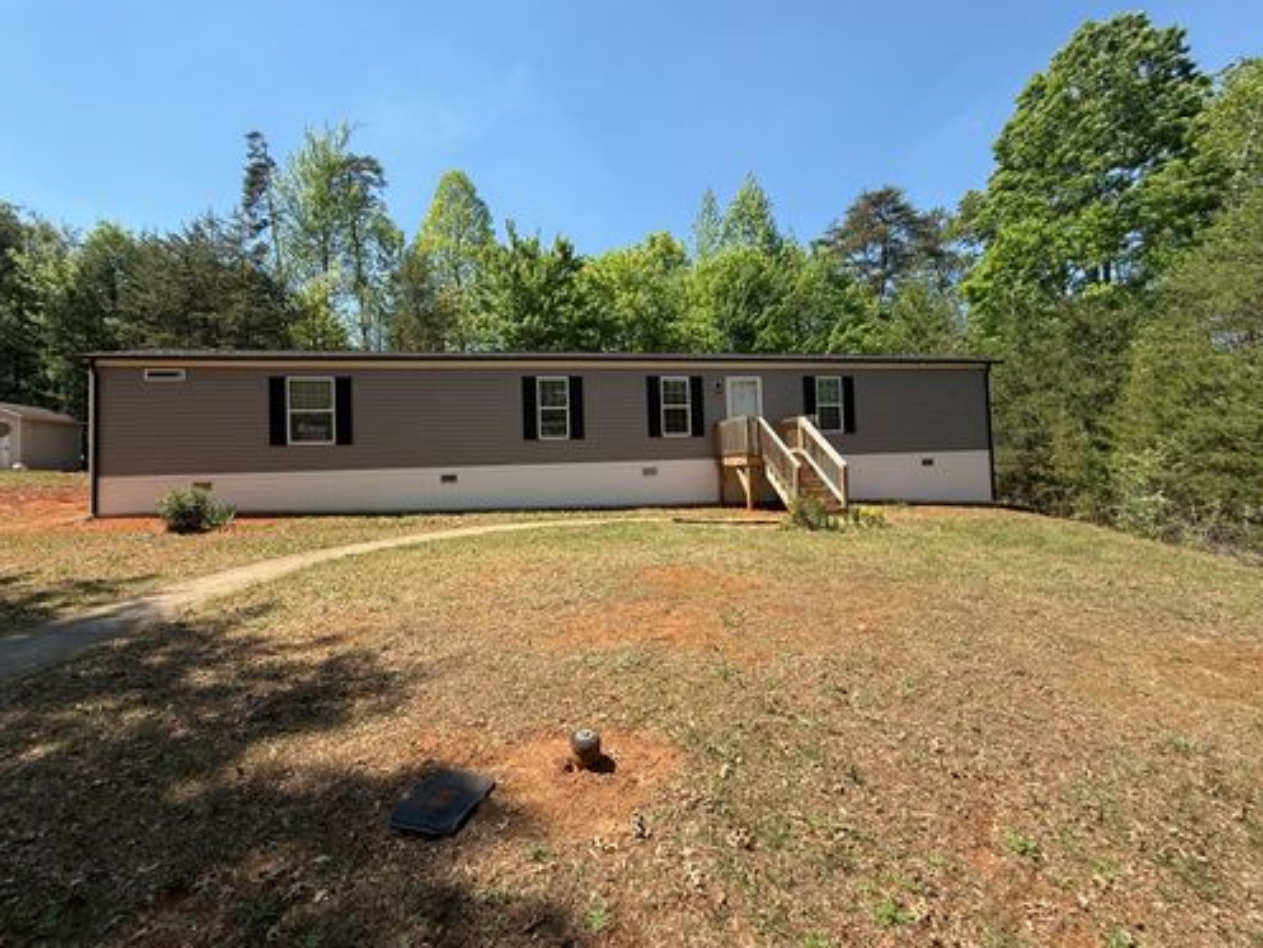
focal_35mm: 15
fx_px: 547
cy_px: 455
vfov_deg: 81.7
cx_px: 588
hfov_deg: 98.0
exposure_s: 1/1105
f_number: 2.2
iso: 50
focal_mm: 2.22
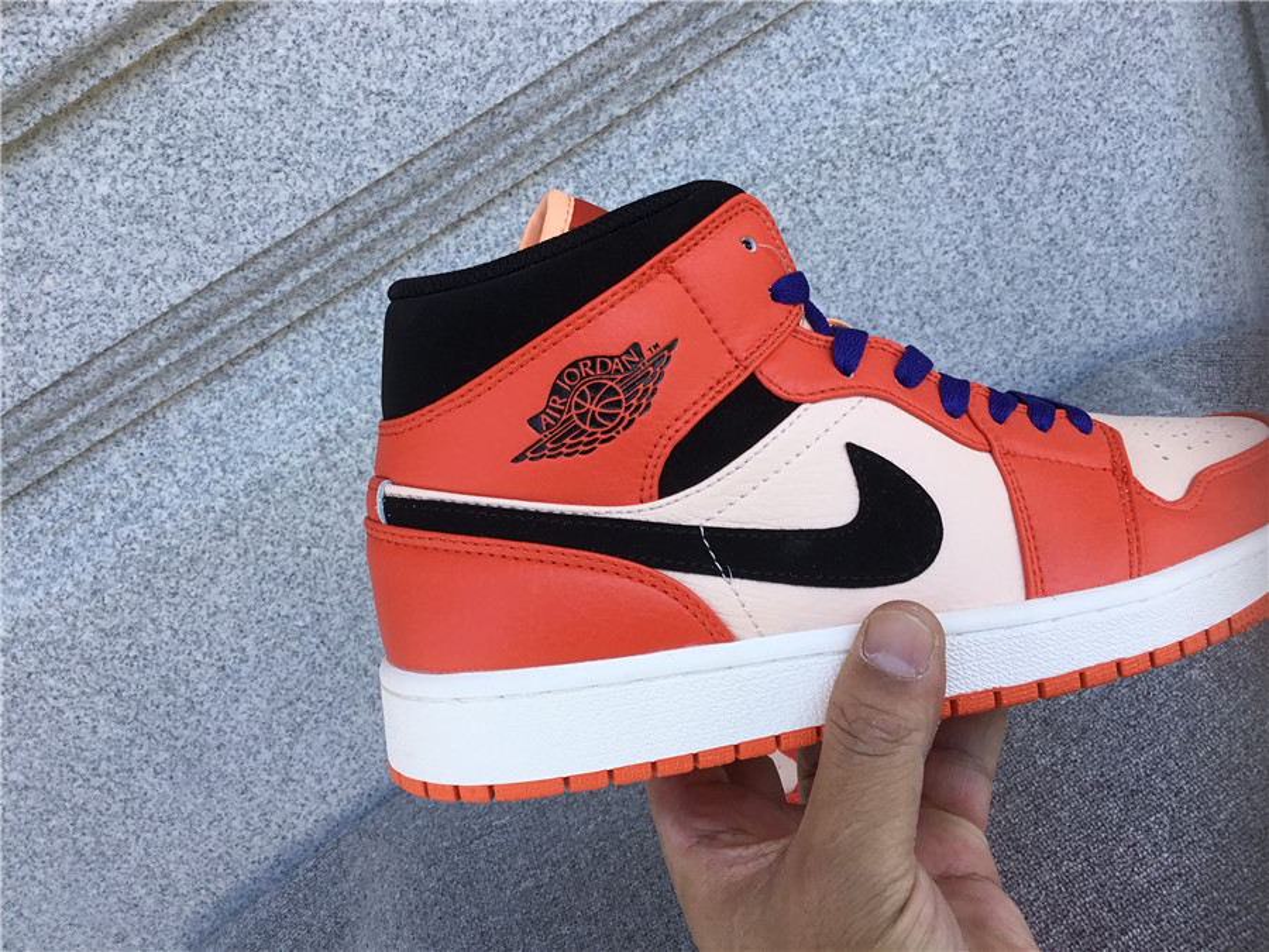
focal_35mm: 31
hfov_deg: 58.4
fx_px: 1136
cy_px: 476
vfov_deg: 45.4
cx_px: 634
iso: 25
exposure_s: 1/357
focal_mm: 3.3
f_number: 2.4
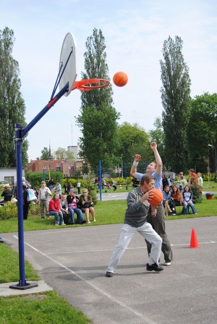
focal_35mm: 52
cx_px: 108
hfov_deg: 25.8
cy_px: 162
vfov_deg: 37.8
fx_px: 473
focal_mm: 35
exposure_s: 1/1000
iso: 140
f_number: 4.5
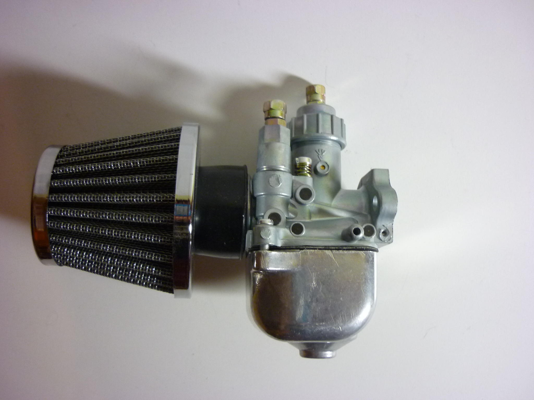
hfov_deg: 55.4
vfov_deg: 42.9
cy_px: 200
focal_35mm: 33
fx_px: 509
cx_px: 267
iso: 250
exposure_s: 1/30
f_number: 2.8
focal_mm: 5.5
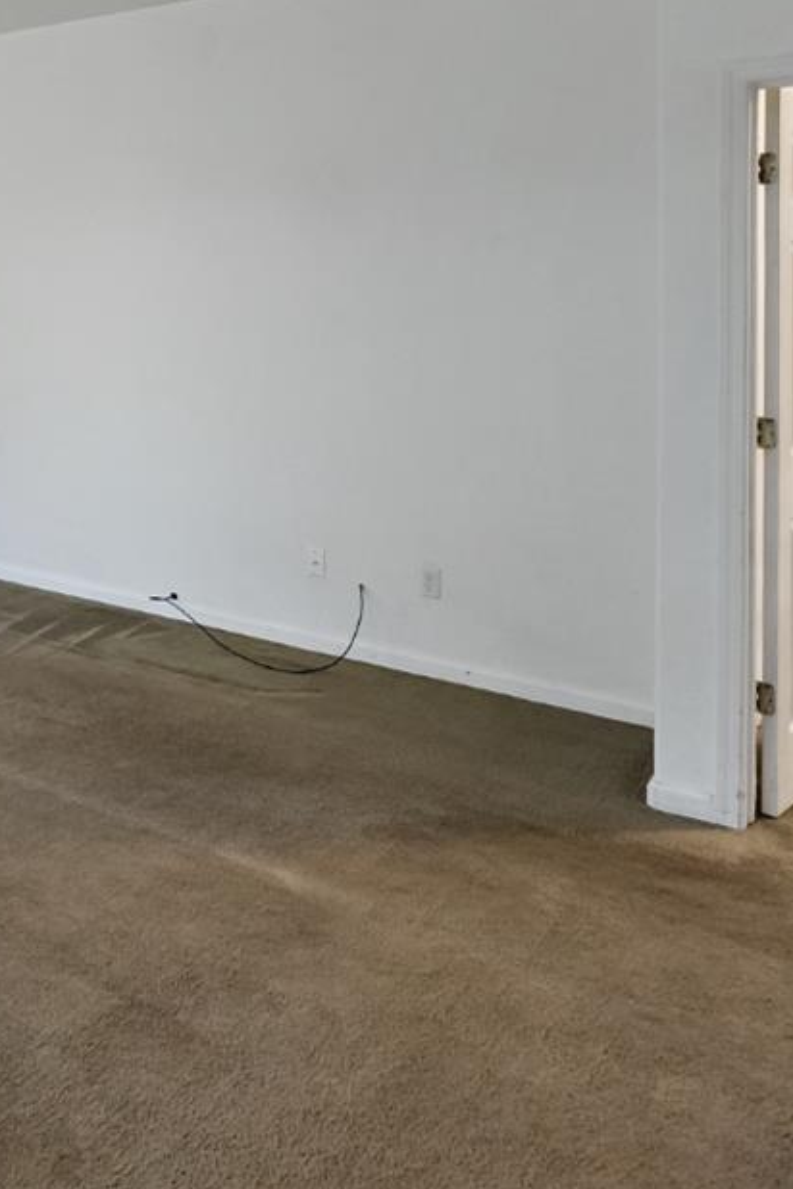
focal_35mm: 34
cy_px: 294
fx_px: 1123
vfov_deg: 53.2
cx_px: -181
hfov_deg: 31.8
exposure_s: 1/160
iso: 1250
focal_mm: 14
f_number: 3.5
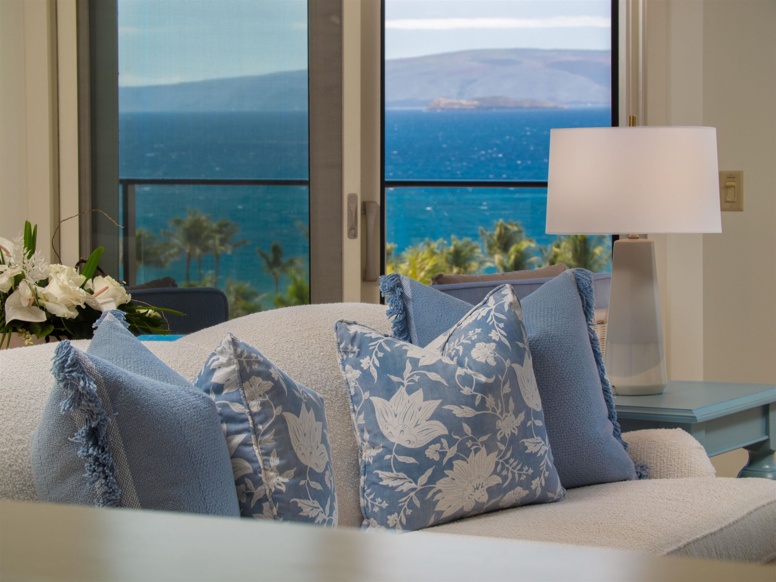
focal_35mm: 108
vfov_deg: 13.7
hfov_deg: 18.2
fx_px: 2422
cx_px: 388
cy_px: 291
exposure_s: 1/250
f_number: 8
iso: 400
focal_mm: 54
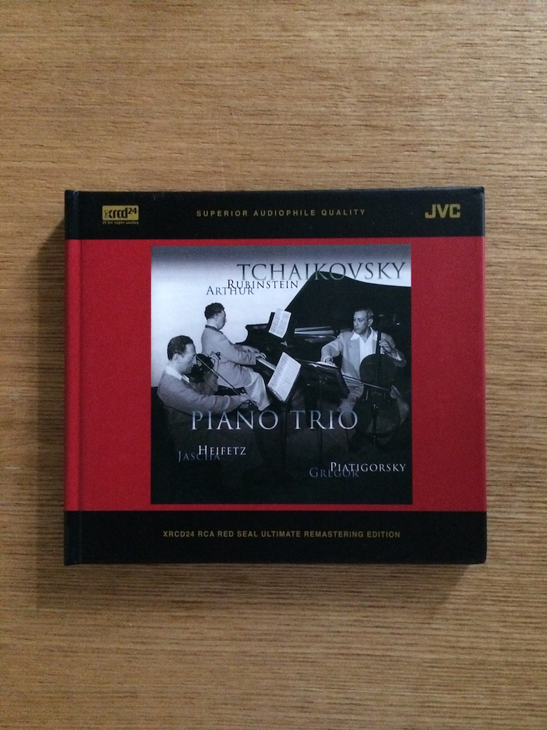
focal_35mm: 30
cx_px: 274
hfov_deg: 46.8
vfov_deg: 60.0
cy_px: 365
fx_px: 632
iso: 640
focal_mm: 4.12
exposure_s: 1/15
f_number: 2.2
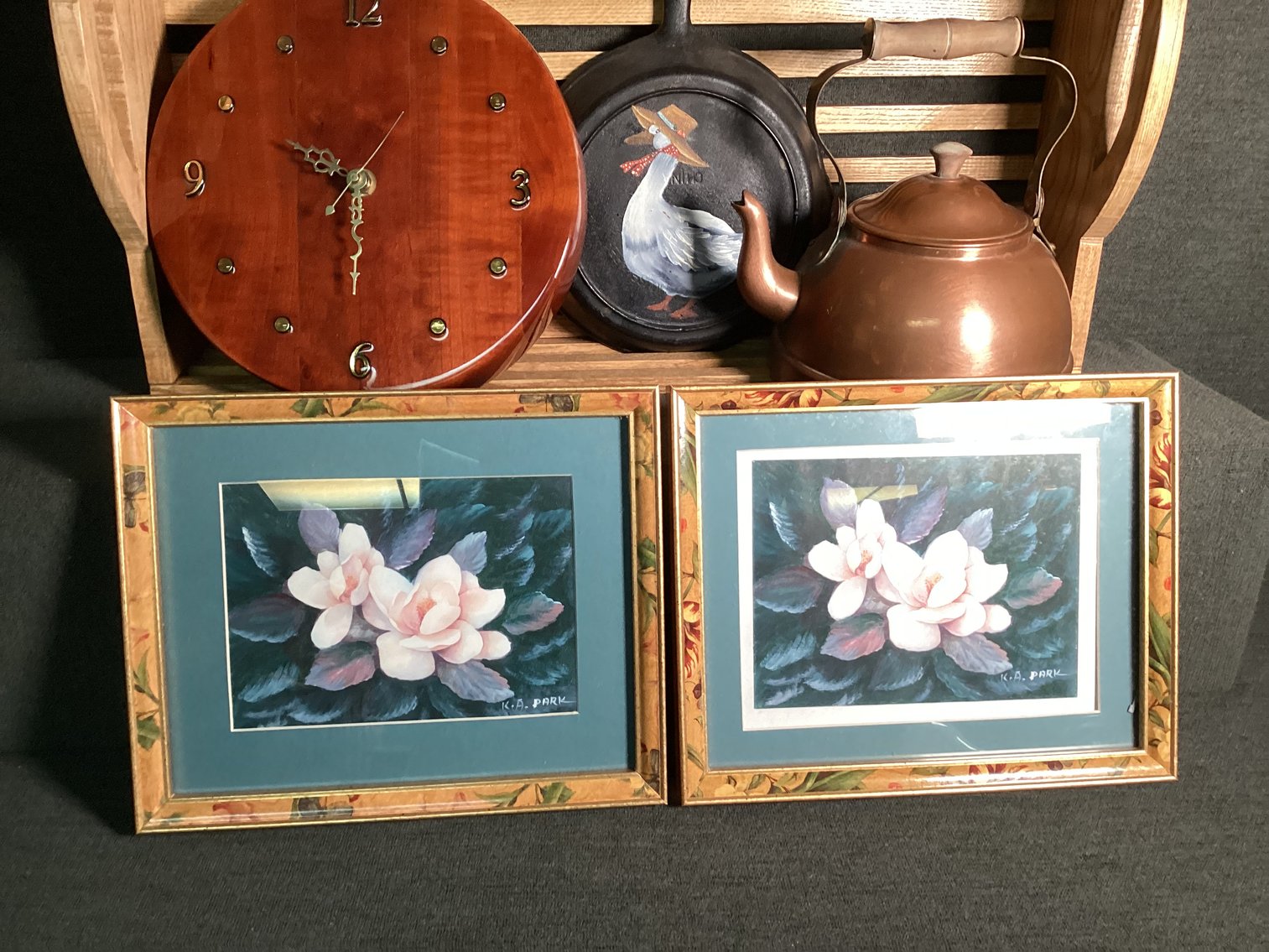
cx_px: 634
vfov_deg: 45.4
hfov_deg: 58.3
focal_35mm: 31
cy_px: 476
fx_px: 1137
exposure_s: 1/60
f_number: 2.4
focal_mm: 3.3
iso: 200
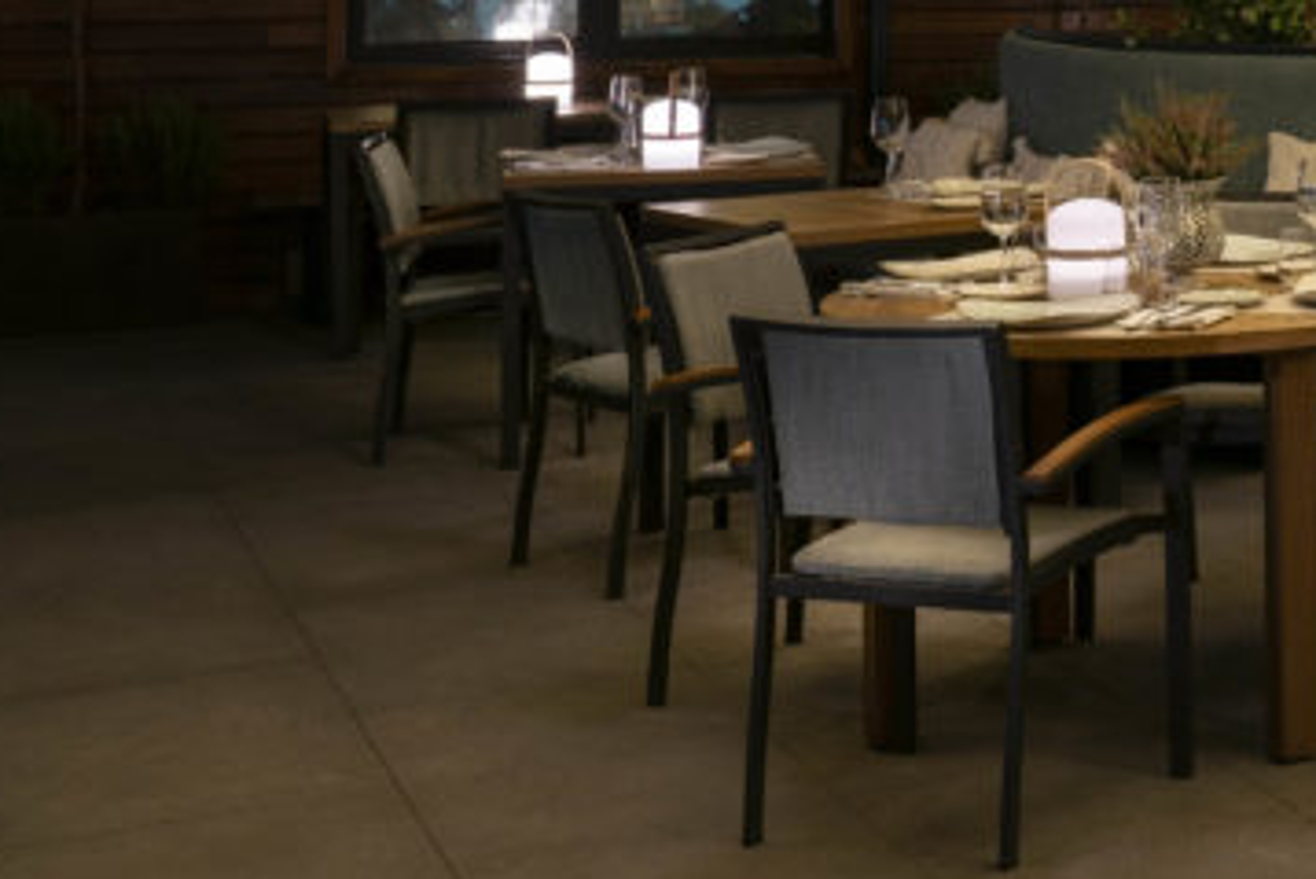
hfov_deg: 21.5
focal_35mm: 83
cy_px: -127
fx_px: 3035
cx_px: 1827
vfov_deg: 15.9
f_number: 9
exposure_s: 1.3
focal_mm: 29
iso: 100
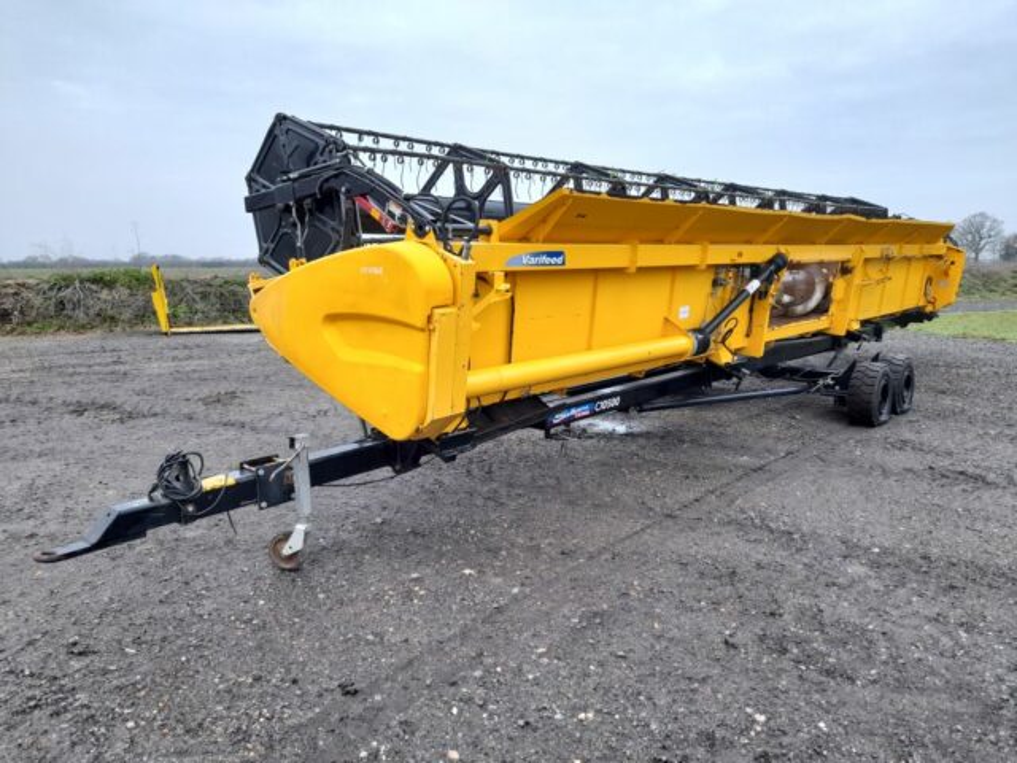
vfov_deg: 54.9
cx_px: 508
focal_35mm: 25
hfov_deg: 69.4
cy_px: 382
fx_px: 734
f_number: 2
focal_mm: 4.6
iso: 50
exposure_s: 1/50
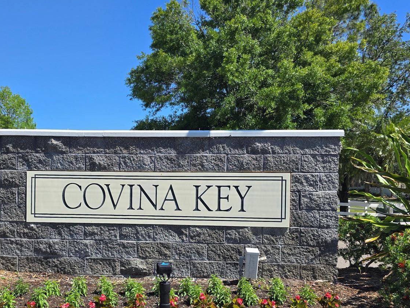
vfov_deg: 42.6
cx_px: 132
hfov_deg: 54.1
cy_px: 195
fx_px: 391
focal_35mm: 33
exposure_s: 1/686
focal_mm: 6.3
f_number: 1.7
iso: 12
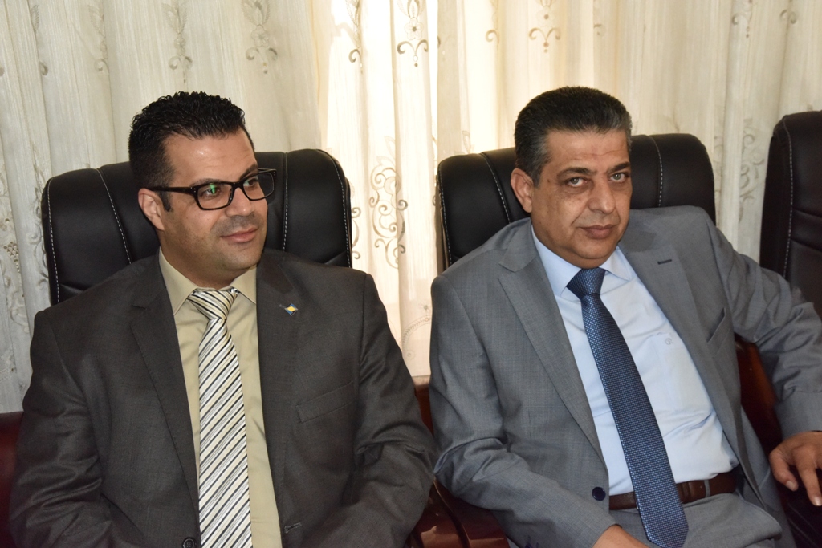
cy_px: 274
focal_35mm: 52
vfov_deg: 26.0
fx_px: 1187
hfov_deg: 38.2
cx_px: 411
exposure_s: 1/250
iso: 10000
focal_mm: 52
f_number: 9
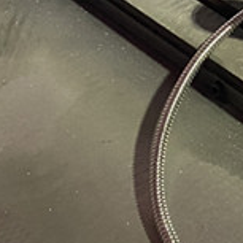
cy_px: 25
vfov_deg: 17.8
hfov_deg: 16.1
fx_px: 762
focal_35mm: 96
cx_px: 399
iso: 500
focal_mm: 4.25
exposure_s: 1/53
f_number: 1.8
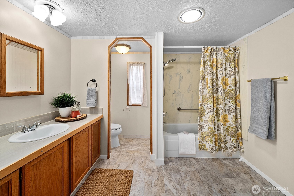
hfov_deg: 108.3
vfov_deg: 85.5
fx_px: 106
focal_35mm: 13
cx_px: 147
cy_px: 98
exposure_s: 1/8
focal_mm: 13
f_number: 7.1
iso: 1000
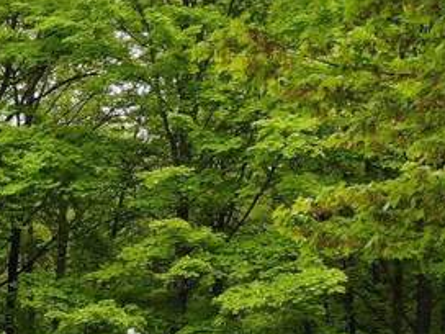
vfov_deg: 12.6
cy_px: 456
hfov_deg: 13.3
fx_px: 1453
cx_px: -597
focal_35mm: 113
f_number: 2.8
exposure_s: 1/240
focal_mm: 4.5
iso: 105
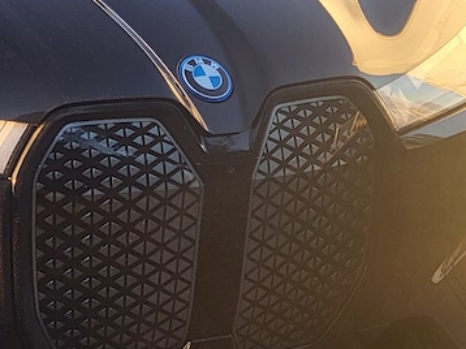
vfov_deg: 13.2
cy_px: -85
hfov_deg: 17.0
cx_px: -143
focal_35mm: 109
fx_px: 1466
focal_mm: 5.4
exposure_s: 1/260
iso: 40
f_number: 1.8
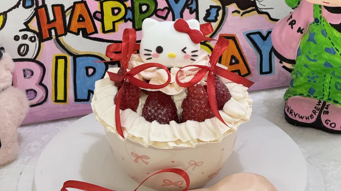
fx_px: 1582
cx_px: 171
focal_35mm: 175
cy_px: 69
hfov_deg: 12.3
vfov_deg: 6.9
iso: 320
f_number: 2.8
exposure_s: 1/100
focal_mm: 15.66
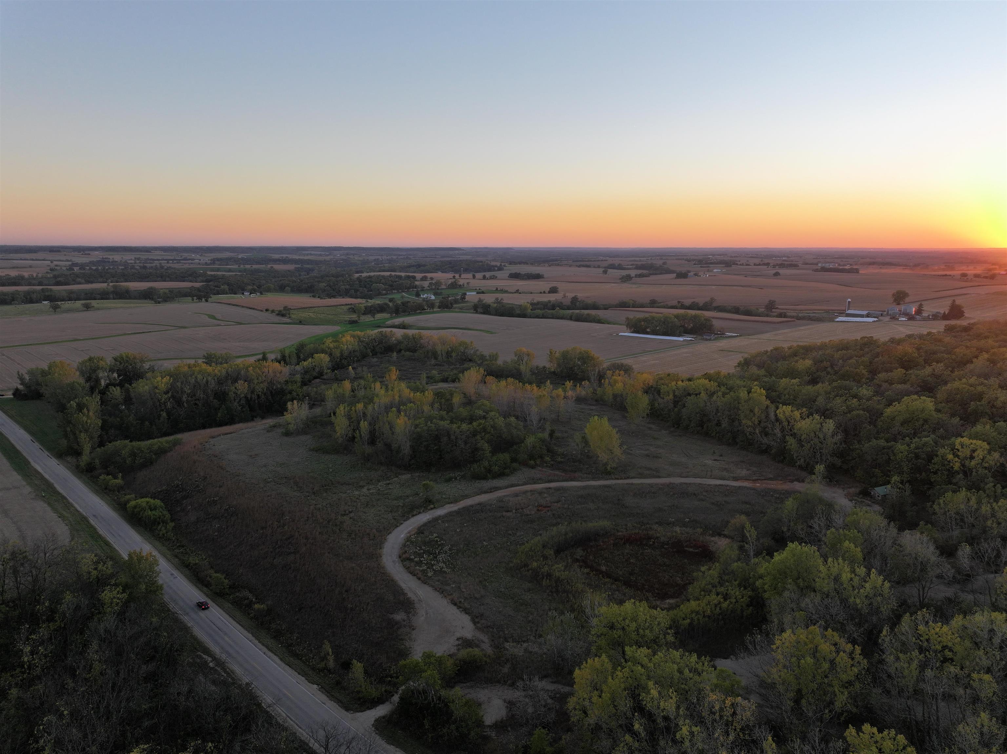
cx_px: 504
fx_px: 698
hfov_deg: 71.6
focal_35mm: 24
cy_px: 377
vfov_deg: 56.8
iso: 160
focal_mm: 12.29
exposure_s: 1/320
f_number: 2.8
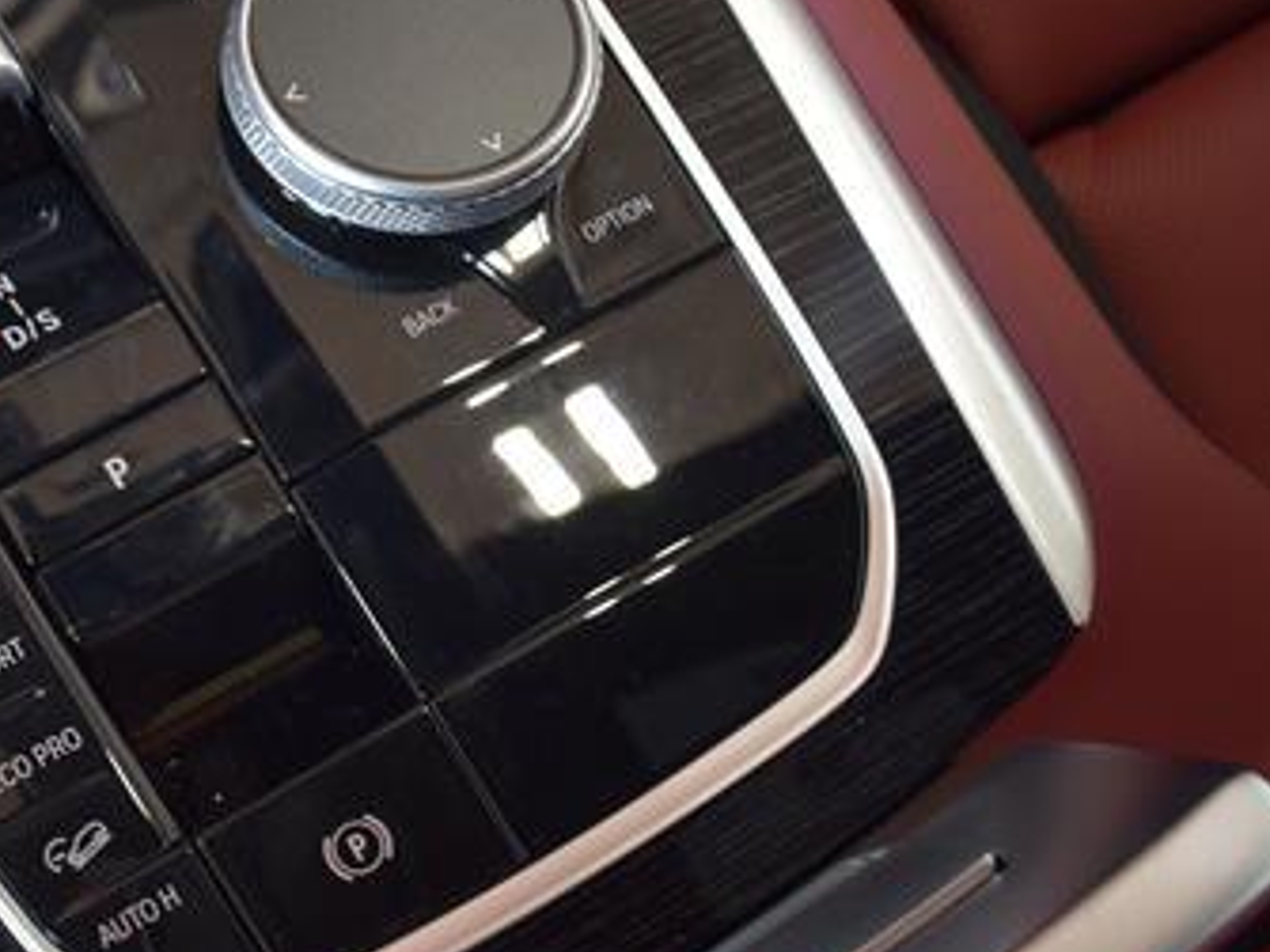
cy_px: 256
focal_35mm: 62
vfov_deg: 23.4
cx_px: 201
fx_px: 2274
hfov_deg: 30.2
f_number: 4
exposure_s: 1/60
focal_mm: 18
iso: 500
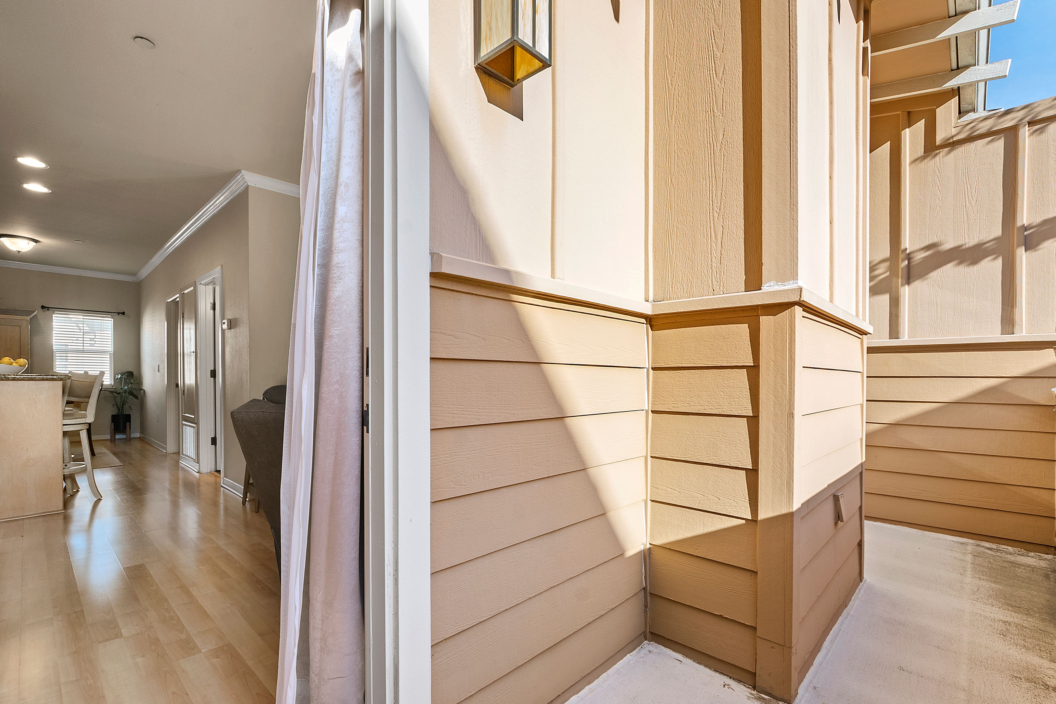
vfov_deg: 77.3
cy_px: 352
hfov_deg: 100.4
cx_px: 528
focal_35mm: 15
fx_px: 440
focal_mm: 10
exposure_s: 1/6
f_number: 8
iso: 100
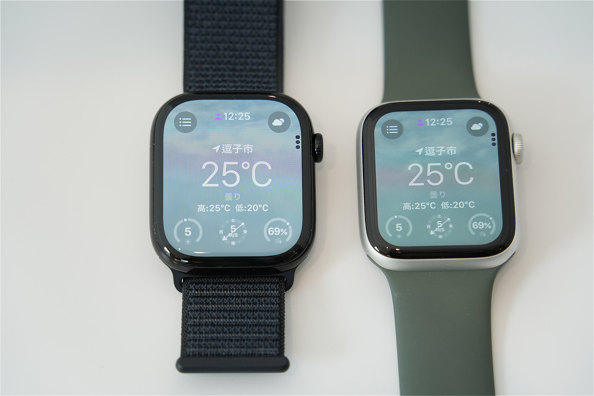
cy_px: 198
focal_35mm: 121
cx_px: 297
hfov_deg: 16.9
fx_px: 1996
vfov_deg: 11.3
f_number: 5
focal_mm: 121
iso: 400
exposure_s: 1/60
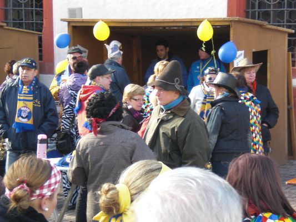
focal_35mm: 114
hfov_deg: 17.3
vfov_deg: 13.0
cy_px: 111
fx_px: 975
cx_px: 148
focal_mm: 18.9
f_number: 5.9
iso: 200
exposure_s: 1/80
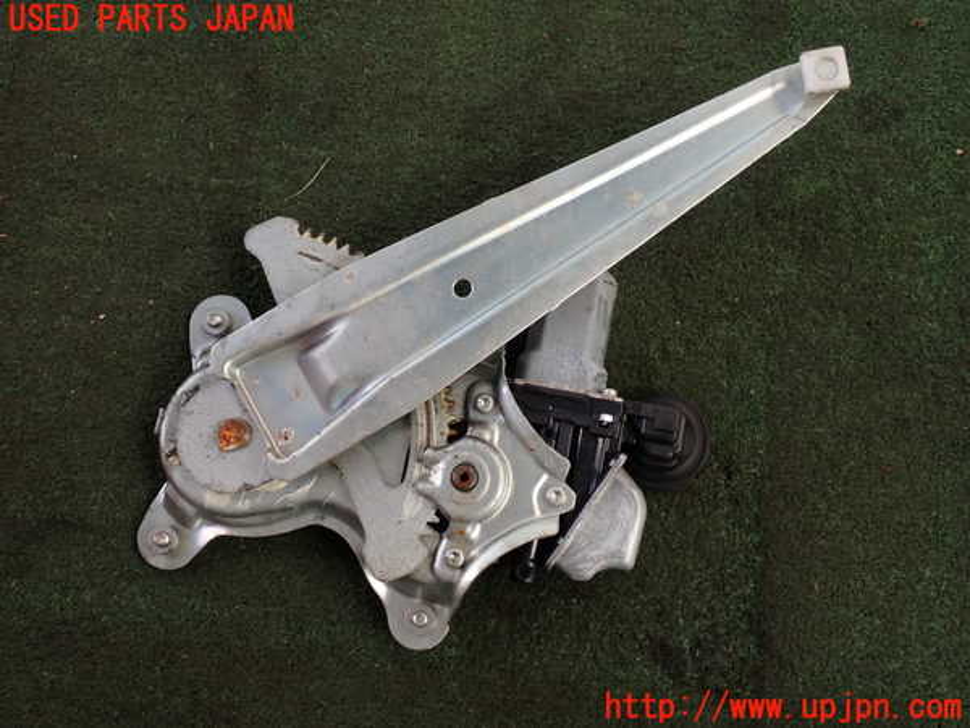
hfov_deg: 45.8
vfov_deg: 35.1
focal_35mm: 41
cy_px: 364
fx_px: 1149
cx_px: 485
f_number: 4
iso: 100
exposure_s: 1/125
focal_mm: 7.31
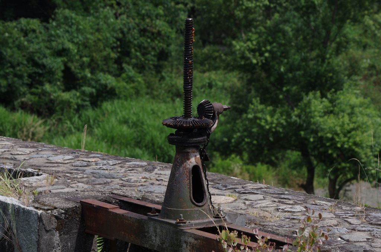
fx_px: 1711
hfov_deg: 12.7
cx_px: 190
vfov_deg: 8.4
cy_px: 126
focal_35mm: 162
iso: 100
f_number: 6.3
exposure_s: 1/250
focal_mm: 108
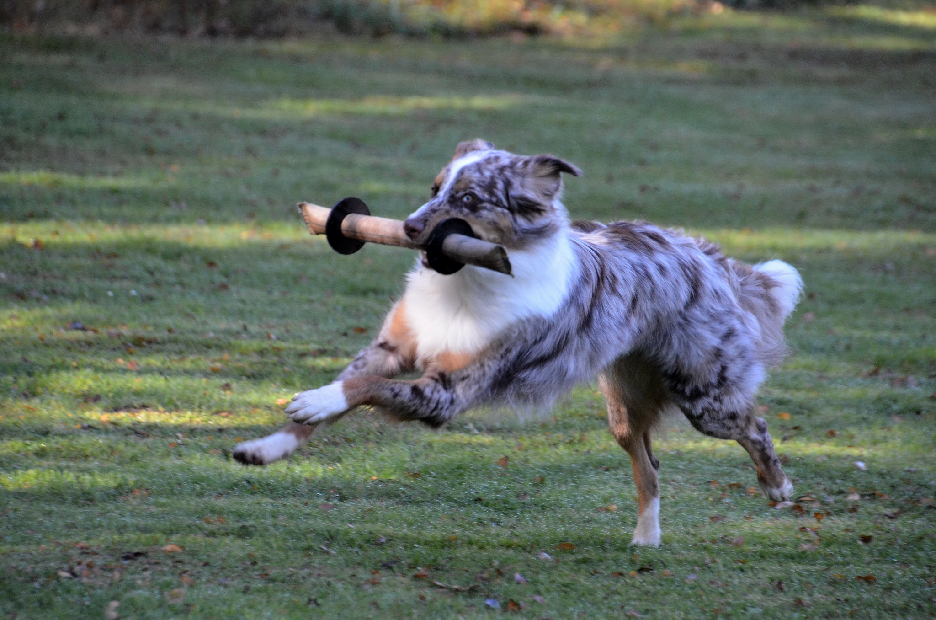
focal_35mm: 375
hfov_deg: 5.5
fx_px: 9729
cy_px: 310
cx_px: 468
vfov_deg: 3.6
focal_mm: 250
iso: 1400
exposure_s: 1/500
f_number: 6.3
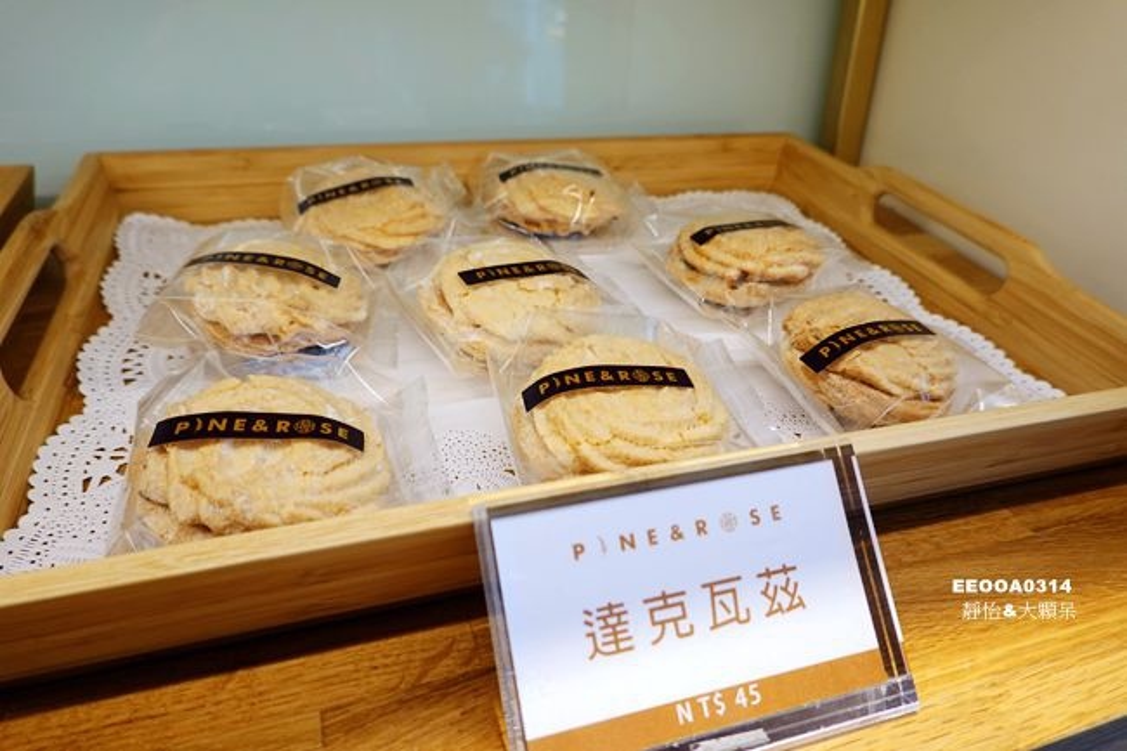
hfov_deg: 73.8
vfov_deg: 53.1
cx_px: 564
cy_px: 376
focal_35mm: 24
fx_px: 751
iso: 125
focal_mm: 9
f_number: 2.8
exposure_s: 1/80
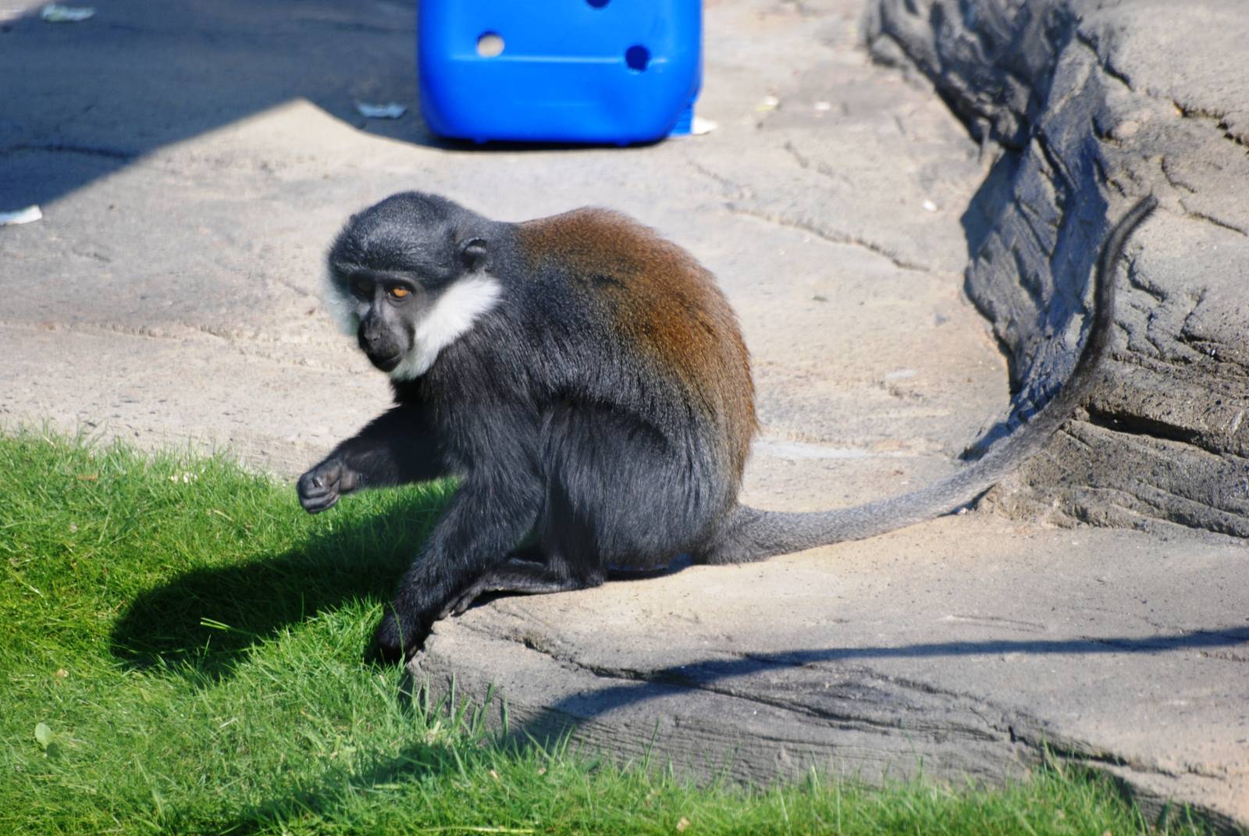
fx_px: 15631
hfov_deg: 4.6
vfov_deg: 3.1
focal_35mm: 450
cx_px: 624
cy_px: 418
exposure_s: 1/500
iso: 250
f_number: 5.6
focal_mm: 300
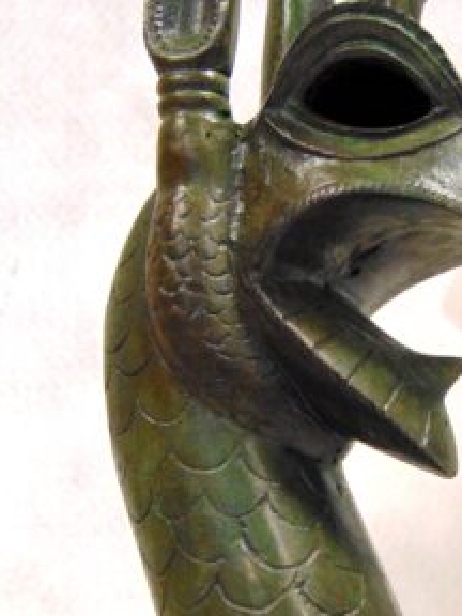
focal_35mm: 81
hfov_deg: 18.1
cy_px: 328
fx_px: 1441
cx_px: 334
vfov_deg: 24.1
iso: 400
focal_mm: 9
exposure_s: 1/30
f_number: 3.5
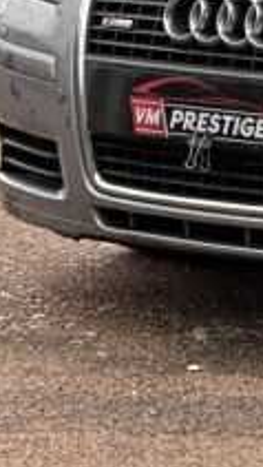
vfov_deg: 6.7
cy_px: -162
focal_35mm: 318
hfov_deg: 3.7
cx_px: 769
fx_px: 3935
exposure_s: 1/121
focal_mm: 9
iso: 32
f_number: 2.8
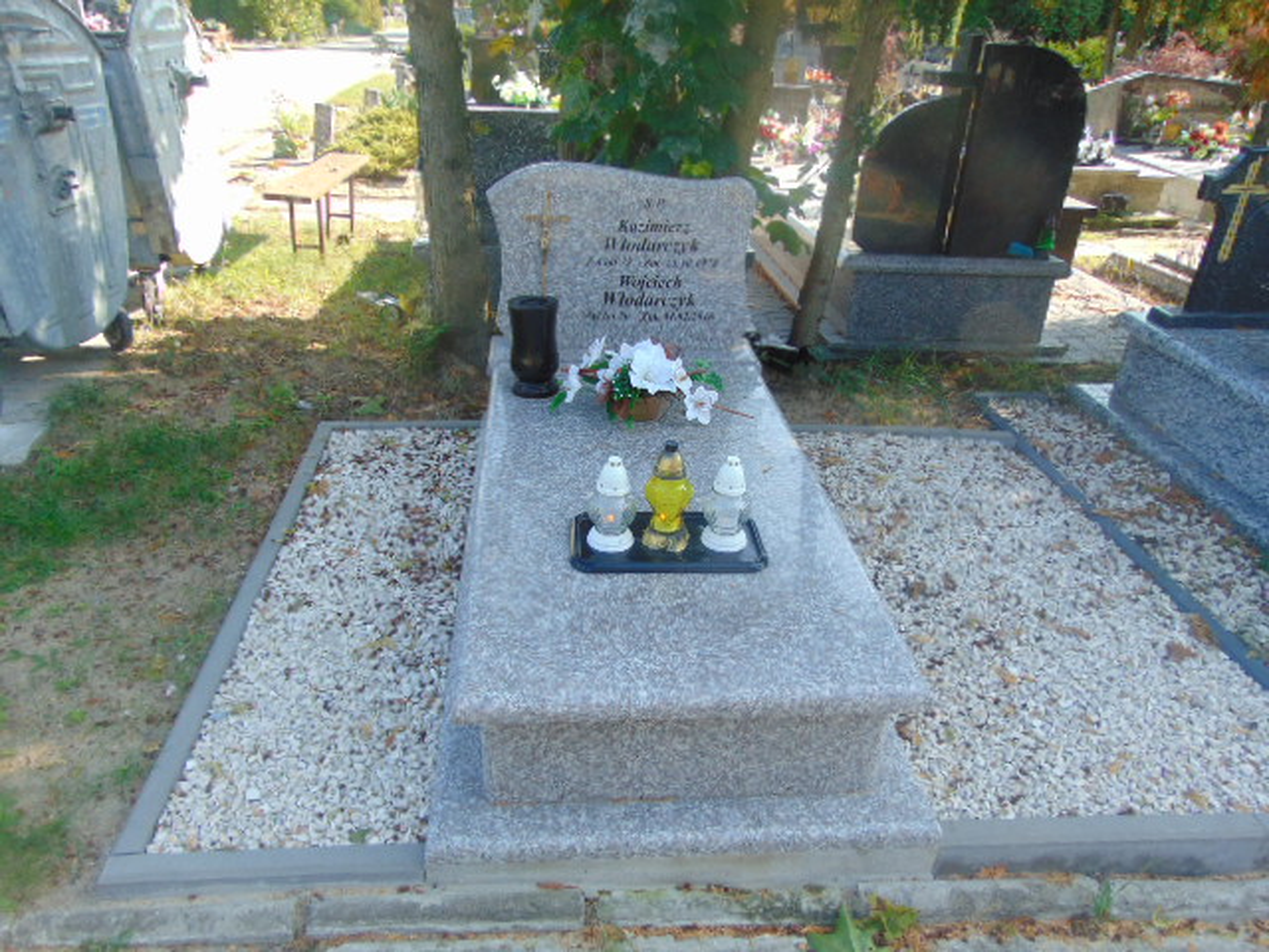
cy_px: 476
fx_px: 916
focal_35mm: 25
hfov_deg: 69.4
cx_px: 634
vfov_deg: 54.9
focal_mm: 4.5
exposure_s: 1/250
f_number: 3
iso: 80
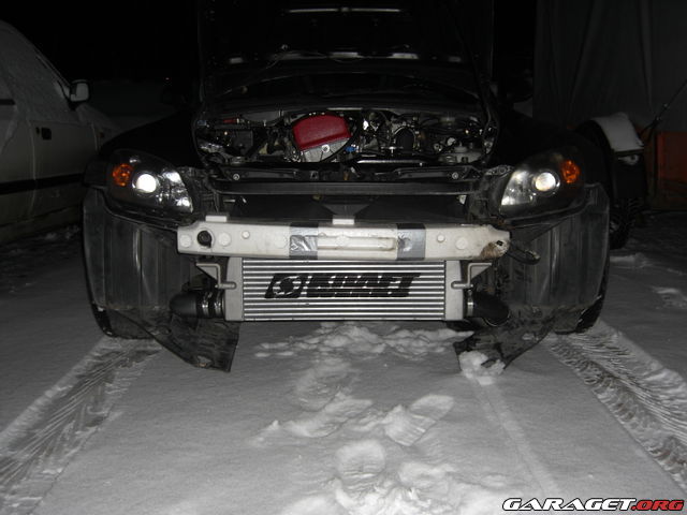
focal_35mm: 38
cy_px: 258
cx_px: 344
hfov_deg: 49.0
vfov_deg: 37.7
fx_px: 754
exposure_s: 1/60
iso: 100
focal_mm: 7.9
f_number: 2.8
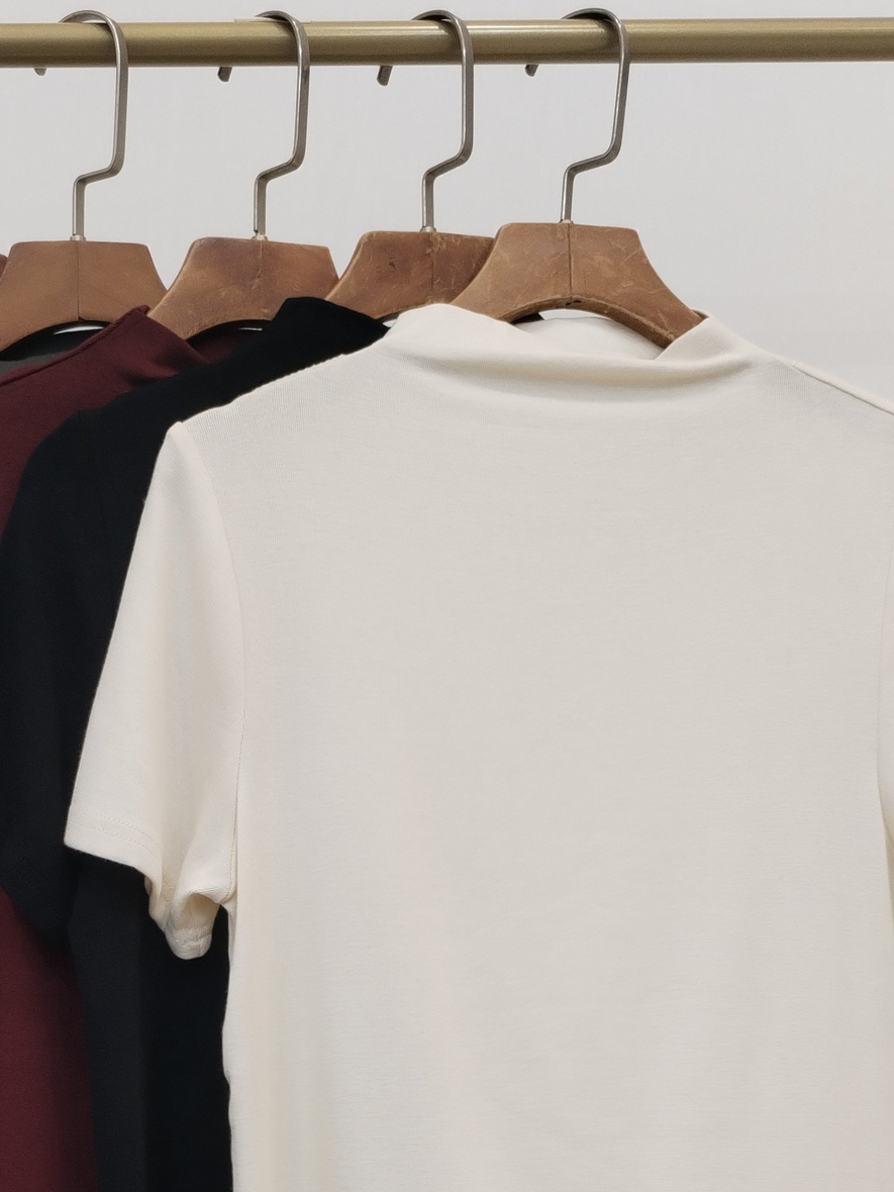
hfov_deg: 24.6
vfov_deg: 31.1
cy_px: 1093
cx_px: 245
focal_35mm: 59
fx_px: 2032
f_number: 1.8
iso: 296
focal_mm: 4.75
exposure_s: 1/50
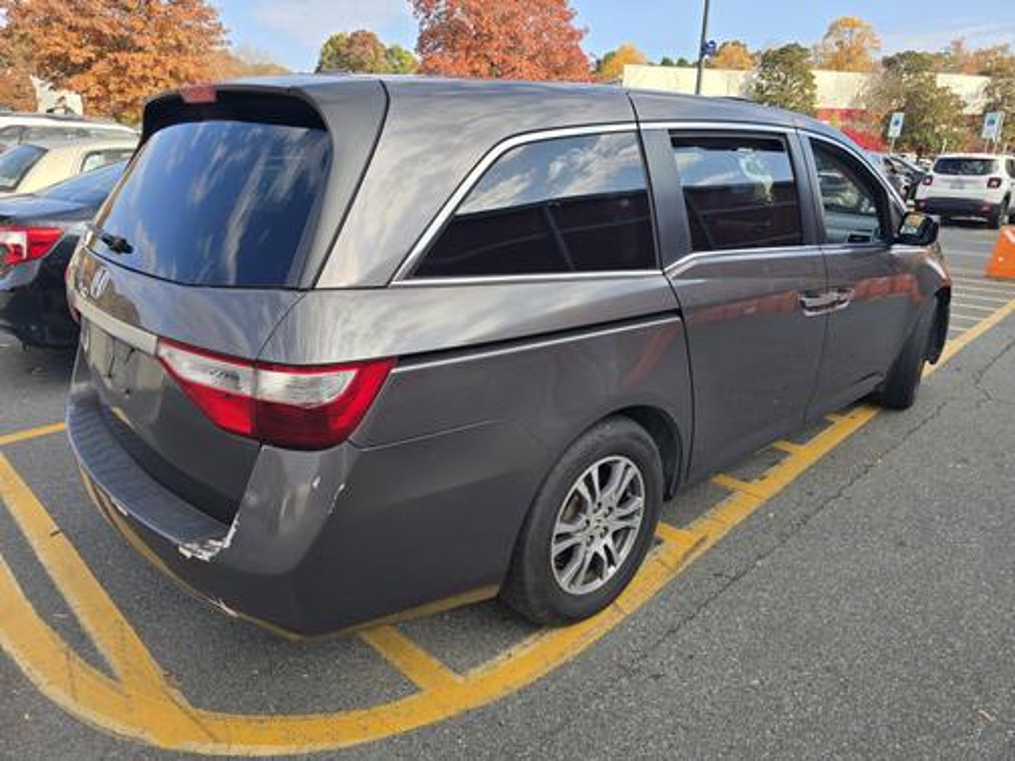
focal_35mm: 23
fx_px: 674
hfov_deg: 73.9
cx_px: 508
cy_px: 380
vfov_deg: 58.9
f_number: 1.7
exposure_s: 1/320
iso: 12
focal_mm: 6.3
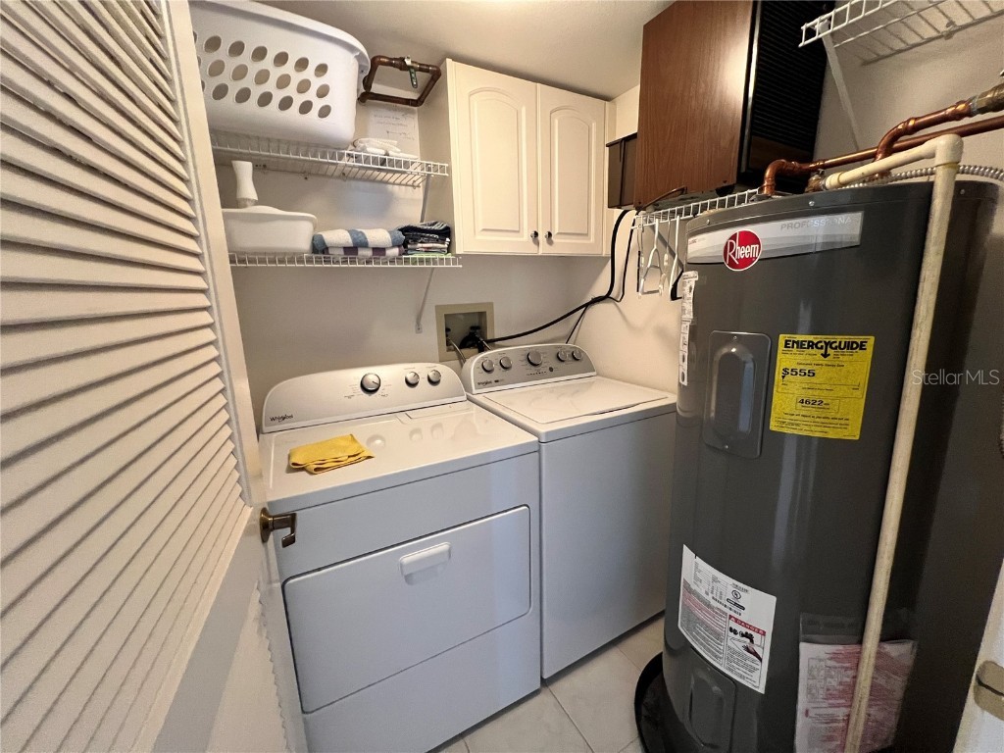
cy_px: 376
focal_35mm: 13
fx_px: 377
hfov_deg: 106.2
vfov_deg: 89.9
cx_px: 502
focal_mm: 1.57
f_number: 1.8
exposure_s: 1/60
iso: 500
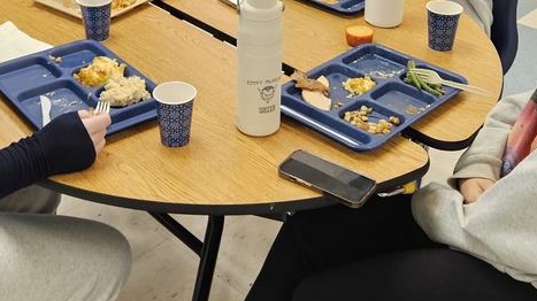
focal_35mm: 55
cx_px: 229
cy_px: -15
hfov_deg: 37.8
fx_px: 783
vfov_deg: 20.9
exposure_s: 1/60
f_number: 1.8
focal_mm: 5.4
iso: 100
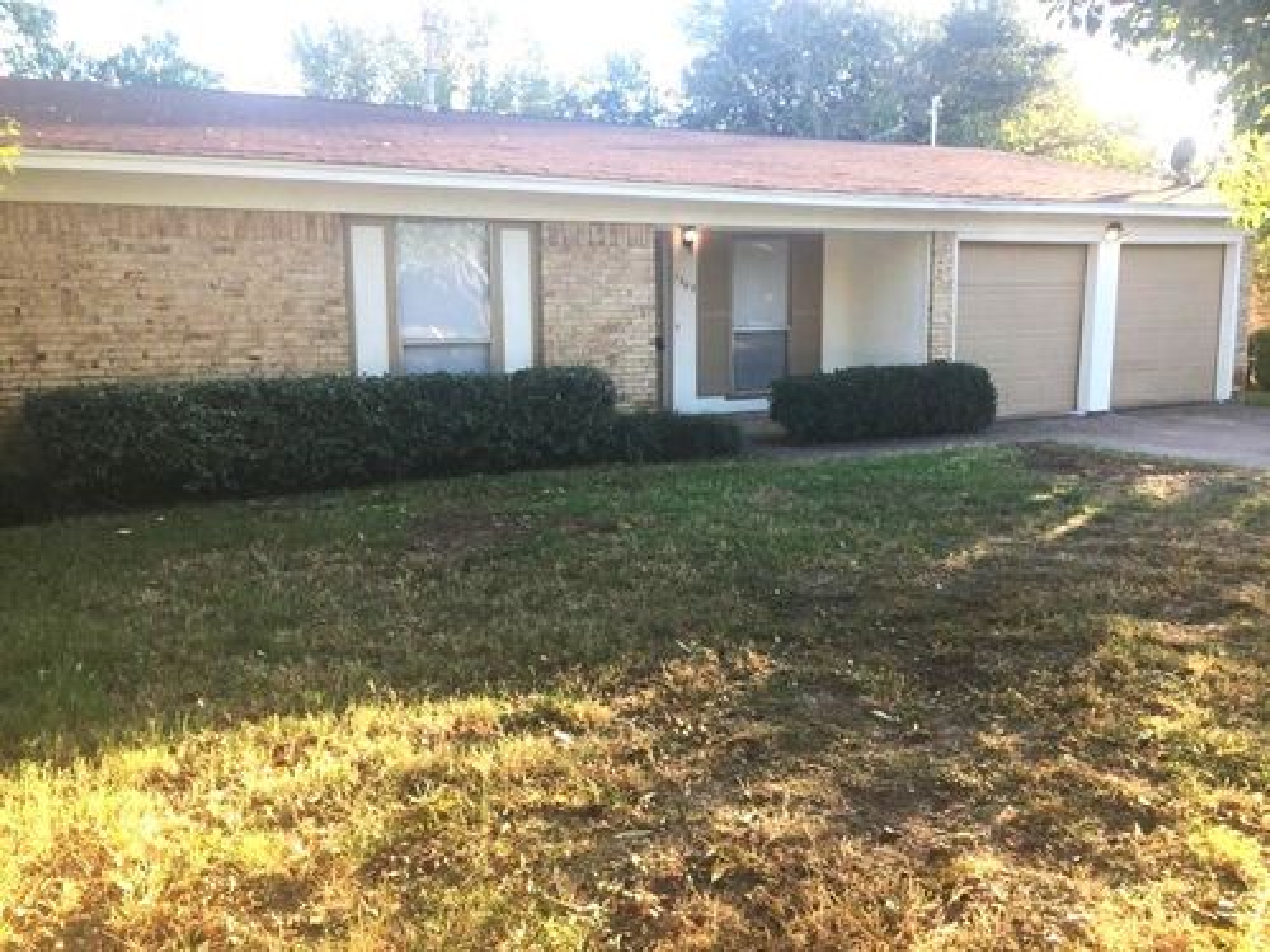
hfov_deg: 61.7
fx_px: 1064
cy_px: 476
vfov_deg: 48.2
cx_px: 635
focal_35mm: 29
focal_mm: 4.15
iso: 32
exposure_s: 1/123
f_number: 2.2
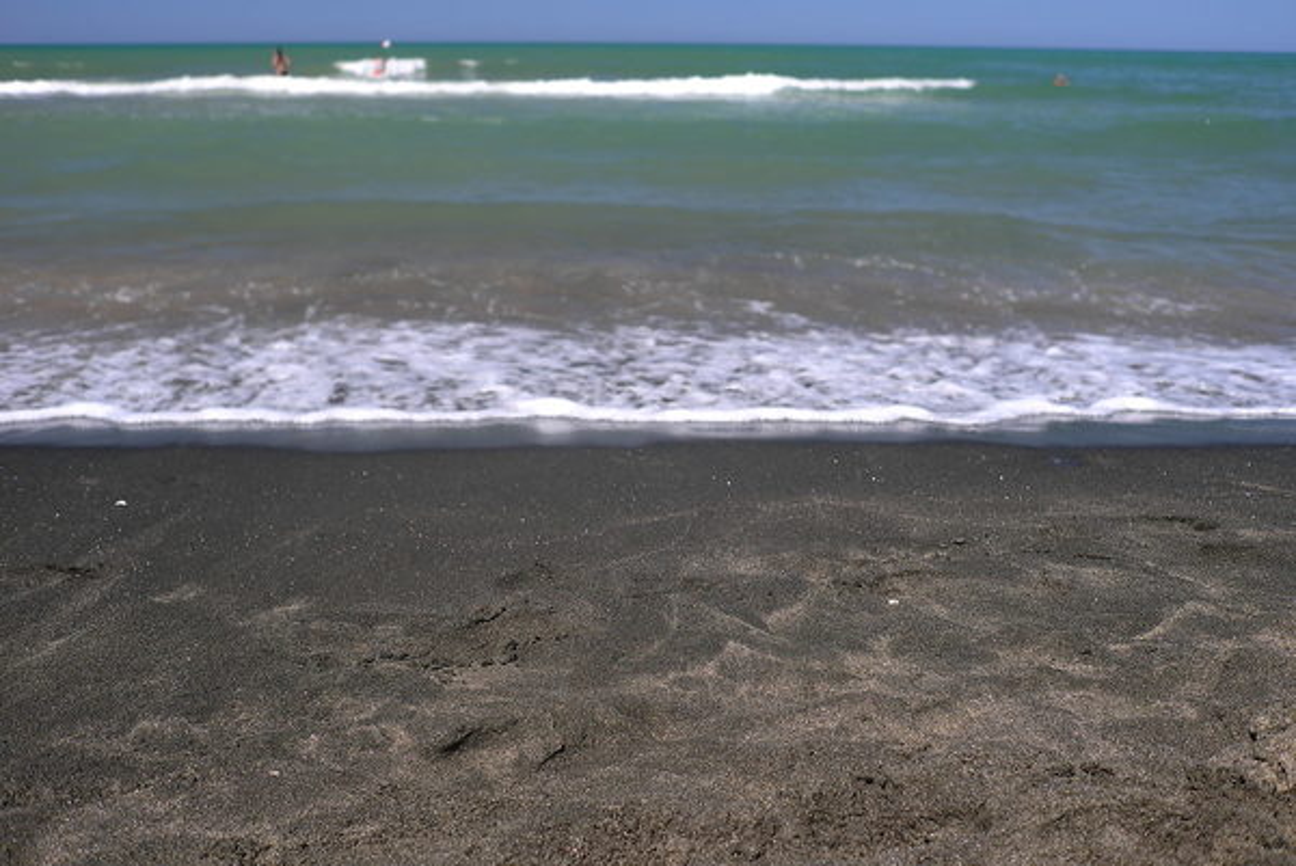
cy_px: 433
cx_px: 648
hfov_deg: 53.1
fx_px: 1297
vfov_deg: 36.9
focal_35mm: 36
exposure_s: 1/1000
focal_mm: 24
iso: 200
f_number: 3.2
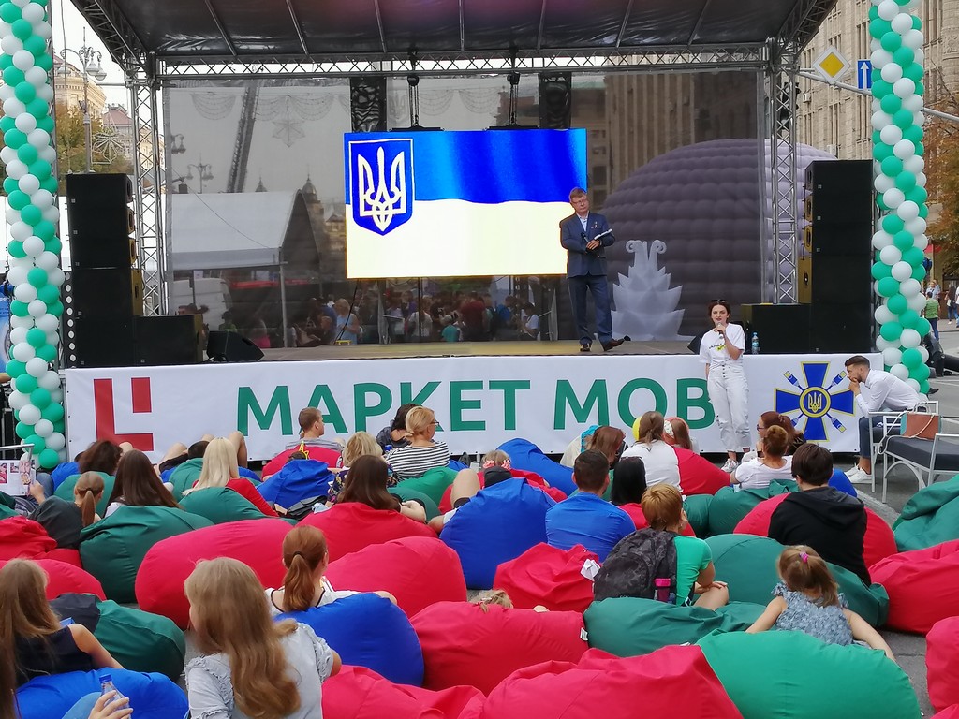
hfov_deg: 33.2
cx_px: 480
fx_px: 1607
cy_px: 360
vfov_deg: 25.2
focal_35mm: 58
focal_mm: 3.81
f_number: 2.2
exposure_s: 1/100
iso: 80
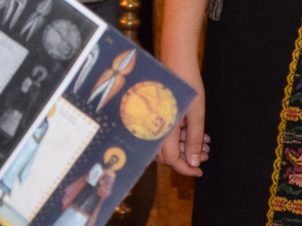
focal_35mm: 323
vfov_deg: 4.6
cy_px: -172
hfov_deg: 6.1
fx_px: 2818
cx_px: 462
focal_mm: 40
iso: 2000
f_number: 4.5
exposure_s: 1/50
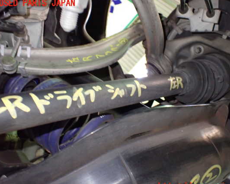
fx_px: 225
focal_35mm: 33
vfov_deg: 44.6
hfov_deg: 54.1
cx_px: 126
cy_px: 95
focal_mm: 5.4
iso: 1000
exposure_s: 1/30
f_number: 2.3
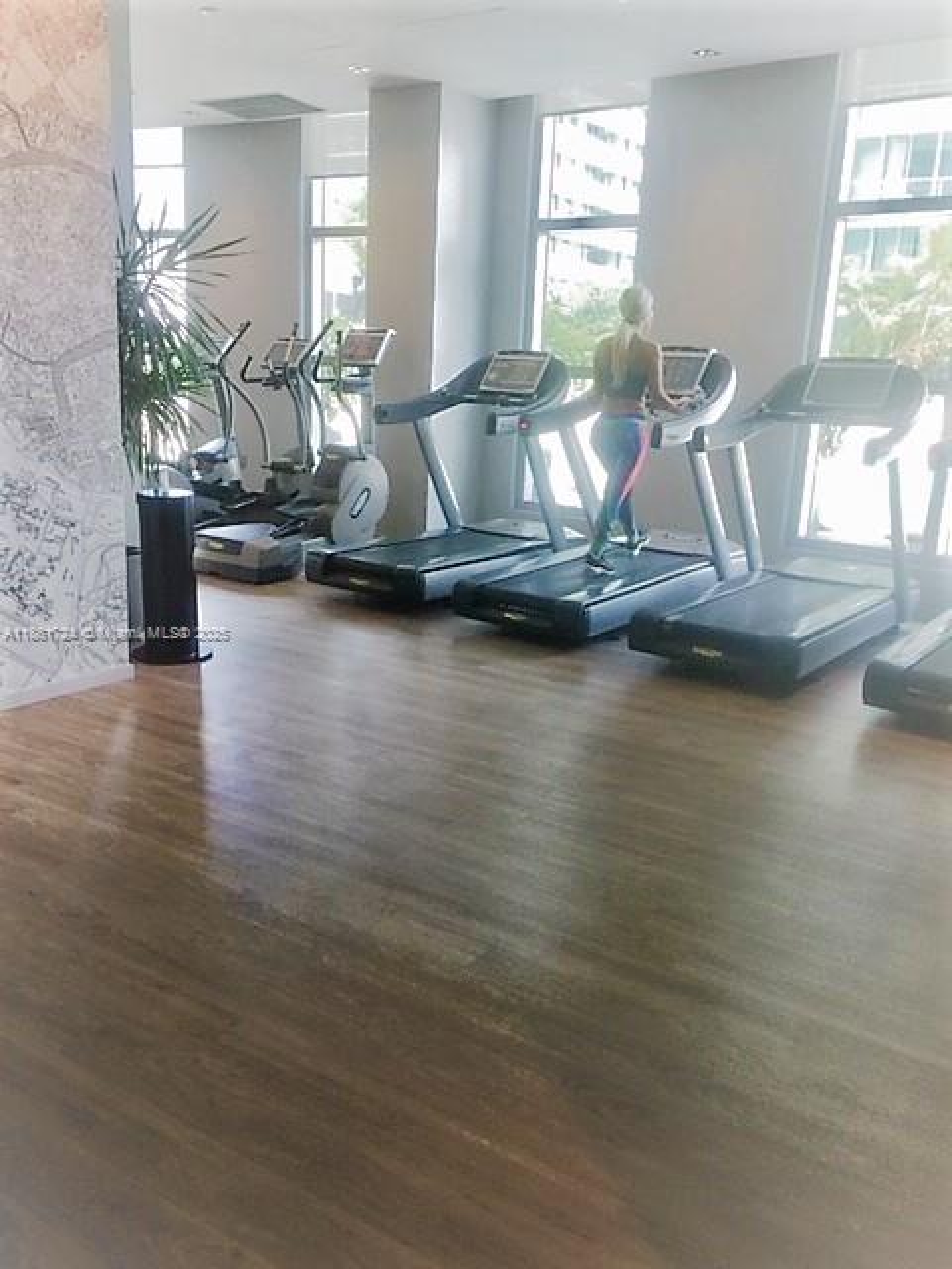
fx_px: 1063
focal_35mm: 29
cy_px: 634
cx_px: 476
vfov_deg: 61.7
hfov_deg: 48.2
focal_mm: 4.15
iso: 40
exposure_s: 1/30
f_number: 2.2
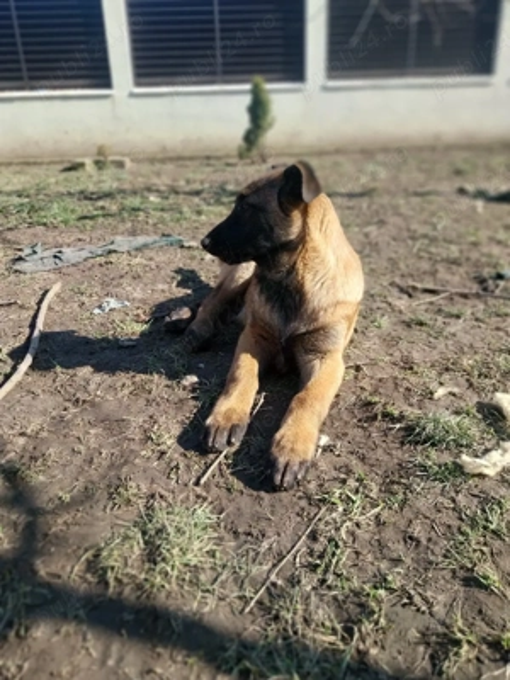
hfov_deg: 53.1
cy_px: 340
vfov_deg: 67.3
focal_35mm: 26
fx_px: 511
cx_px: 255
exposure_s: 1/400
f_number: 1.8
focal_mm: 4
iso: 25
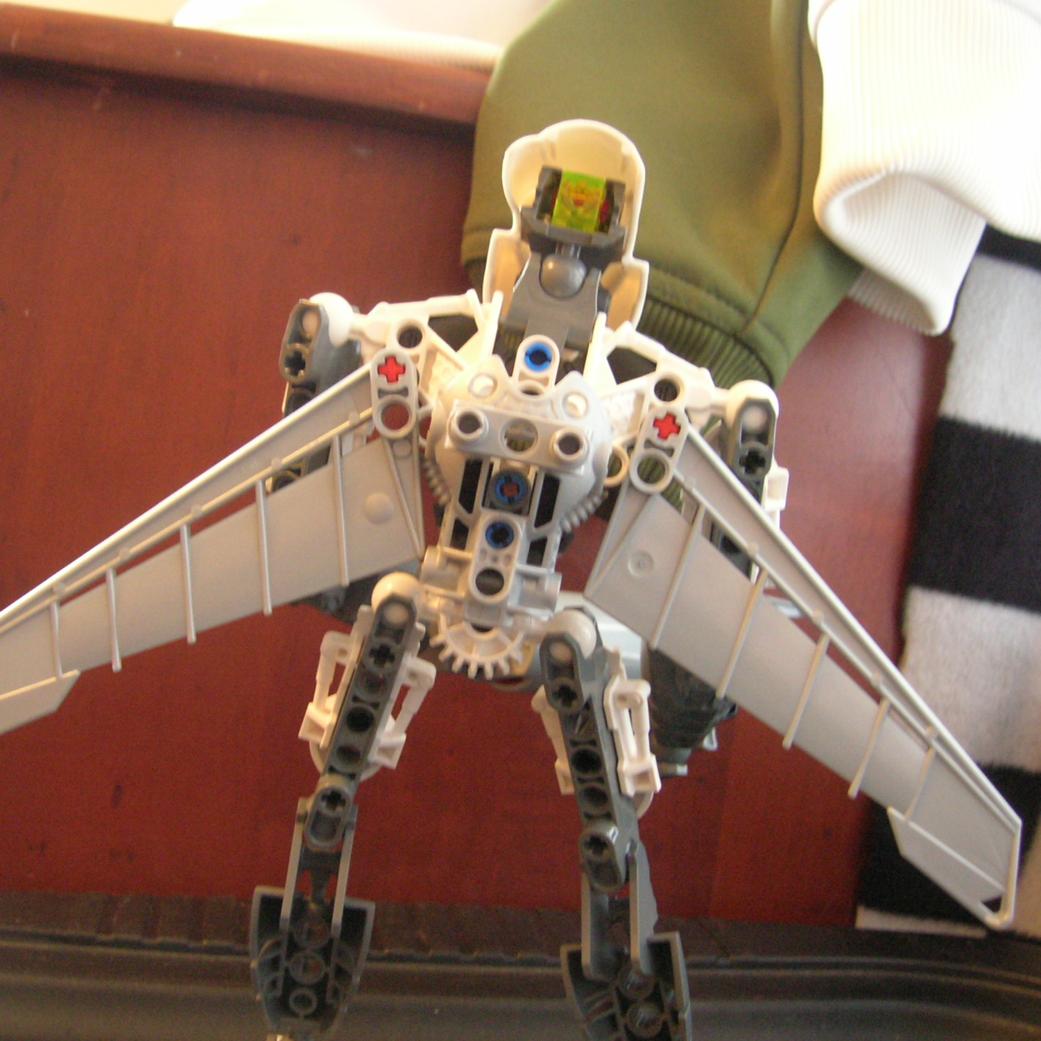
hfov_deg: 40.9
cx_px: 484
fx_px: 1395
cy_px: 521
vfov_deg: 40.9
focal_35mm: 41
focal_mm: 5.7
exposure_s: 1/1.8
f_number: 2.9
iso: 200
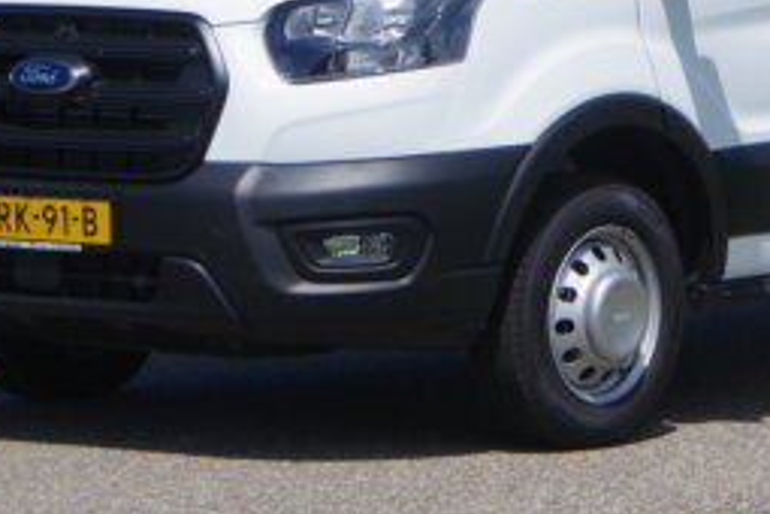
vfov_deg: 5.5
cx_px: 731
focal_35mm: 248
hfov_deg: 8.3
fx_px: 5304
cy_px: -147
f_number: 8
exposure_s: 1/500
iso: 200
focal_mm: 53
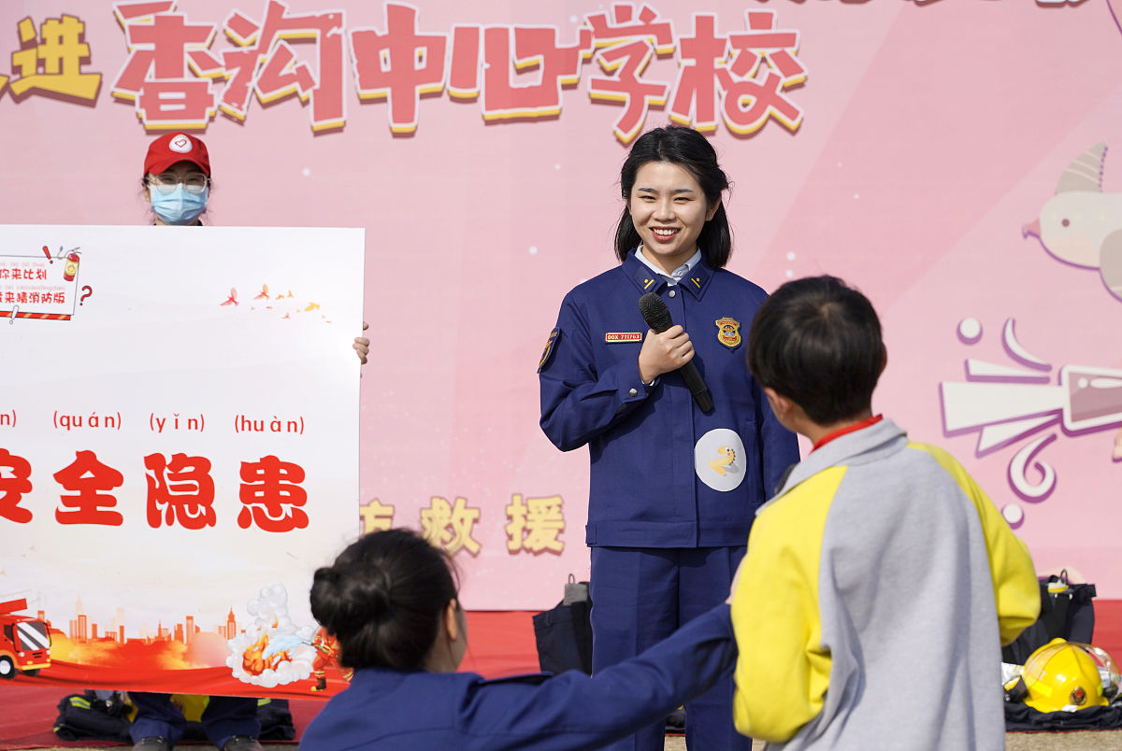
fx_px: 3277
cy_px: 376
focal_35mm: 105
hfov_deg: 19.4
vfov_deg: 13.1
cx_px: 561
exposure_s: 1/1250
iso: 100
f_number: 5.6
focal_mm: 105
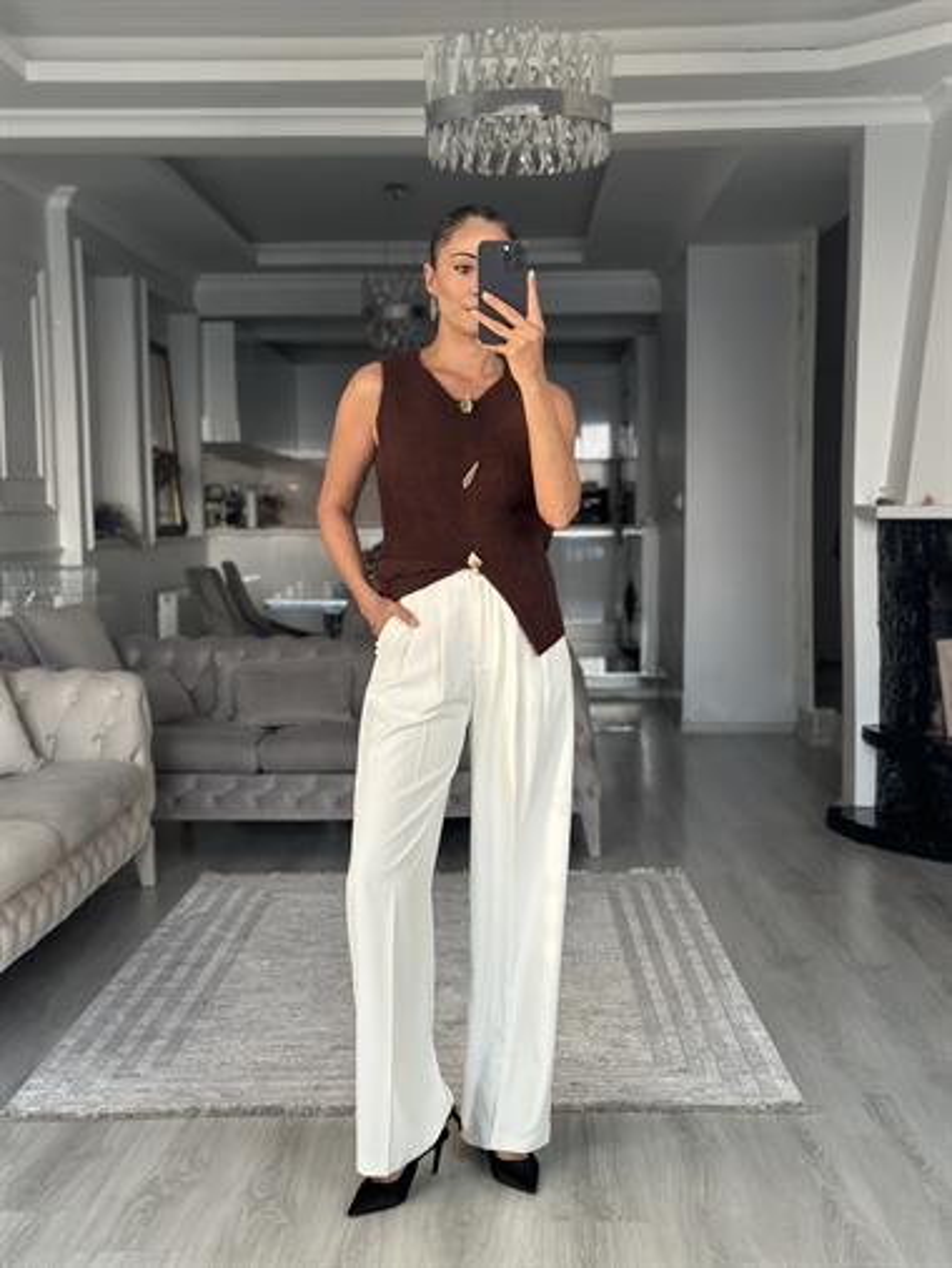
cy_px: 634
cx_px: 476
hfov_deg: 30.3
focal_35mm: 48
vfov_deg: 39.6
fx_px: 1759
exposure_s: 1/74
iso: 125
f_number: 1.78
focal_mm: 6.86
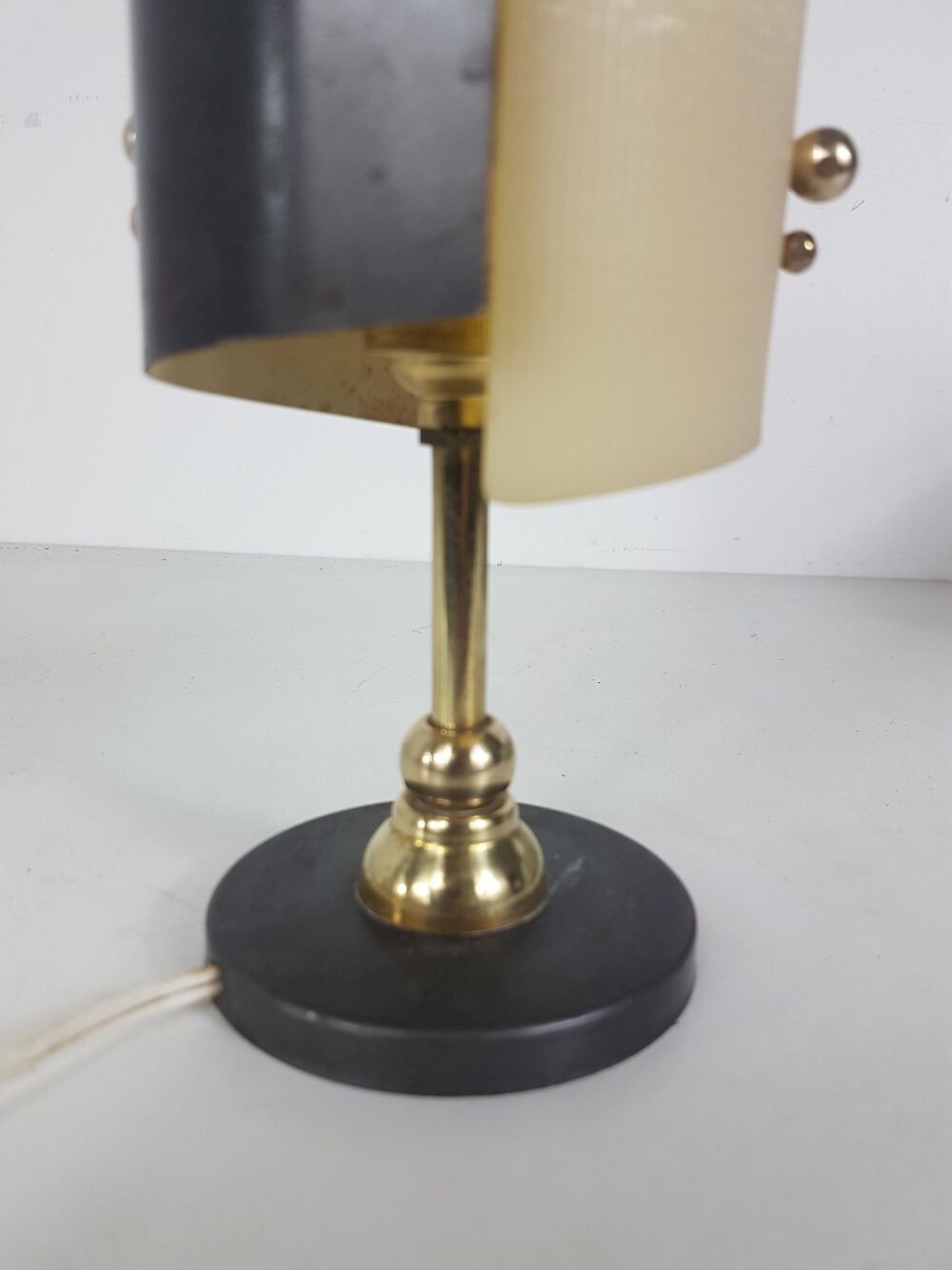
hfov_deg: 53.1
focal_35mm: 26
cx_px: 476
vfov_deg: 67.3
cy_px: 635
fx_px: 953
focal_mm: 4.2
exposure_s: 1/100
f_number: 1.7
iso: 50
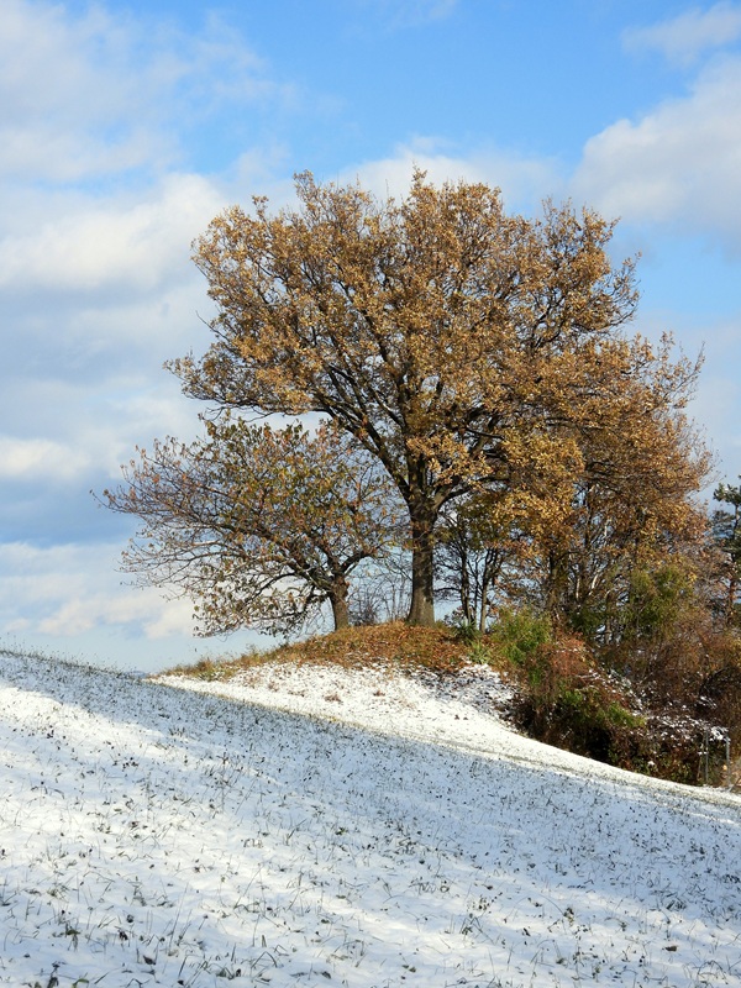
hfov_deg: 17.4
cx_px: 370
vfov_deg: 23.0
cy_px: 494
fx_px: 2426
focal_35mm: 85
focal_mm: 15.2
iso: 100
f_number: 4
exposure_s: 1/1000
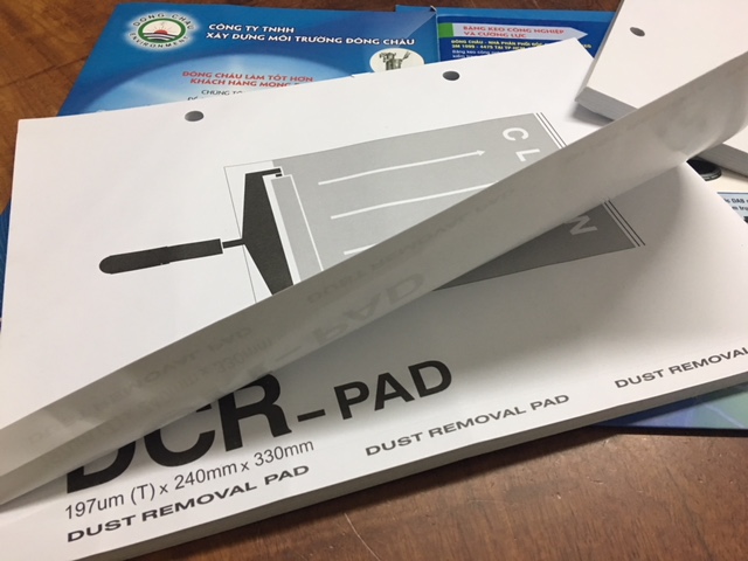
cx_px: 374
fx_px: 627
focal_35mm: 29
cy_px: 280
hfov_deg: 61.7
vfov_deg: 48.2
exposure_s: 1/17
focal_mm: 4.15
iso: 125
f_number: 2.2
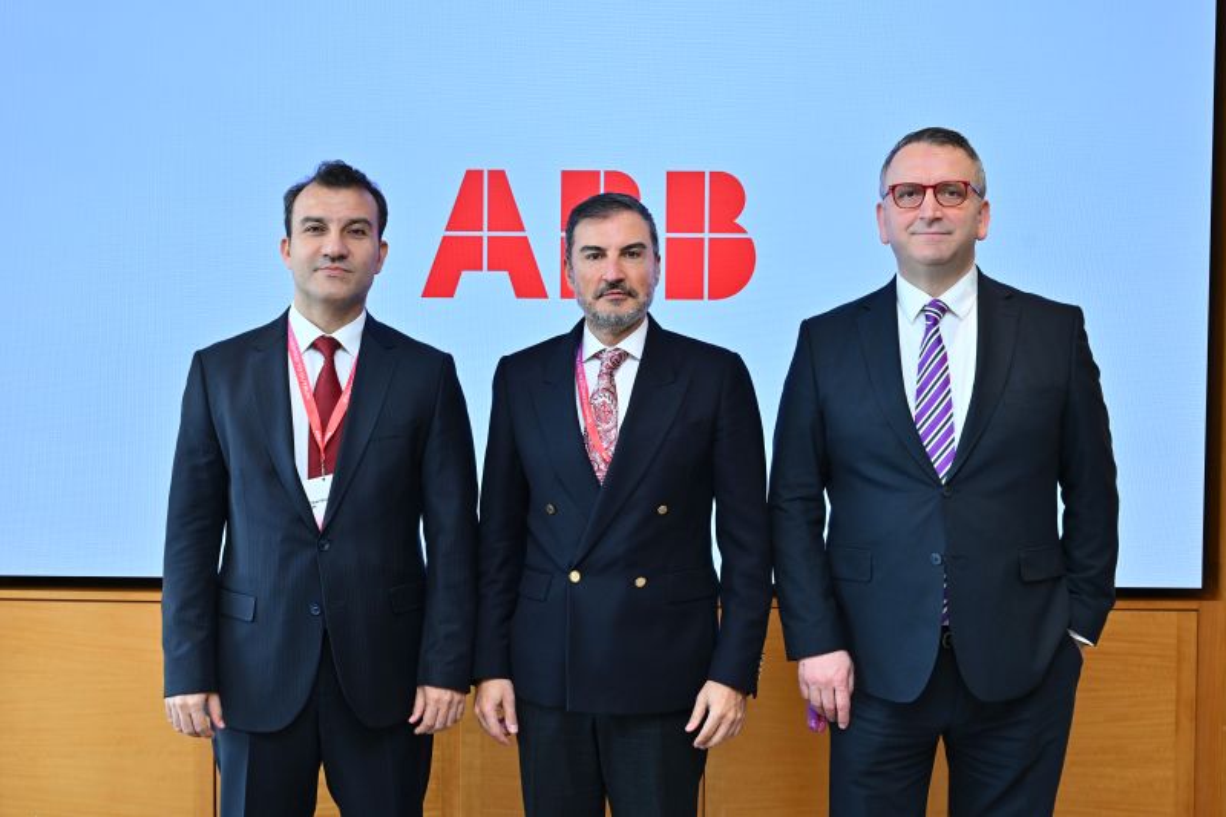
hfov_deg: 44.5
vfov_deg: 30.5
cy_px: 408
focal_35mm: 44
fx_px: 1498
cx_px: 613
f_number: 5.6
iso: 1000
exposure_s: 1/160
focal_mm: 44
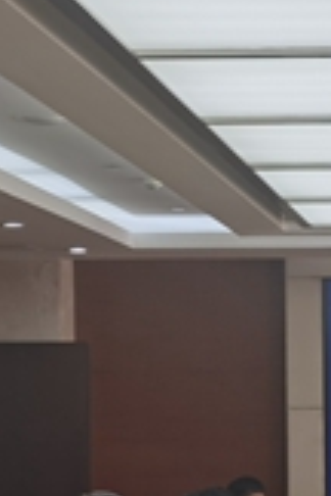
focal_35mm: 142
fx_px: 1958
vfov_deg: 14.3
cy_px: 459
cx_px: 484
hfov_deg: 9.4
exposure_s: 1/178
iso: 50
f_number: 1.6
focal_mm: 5.56
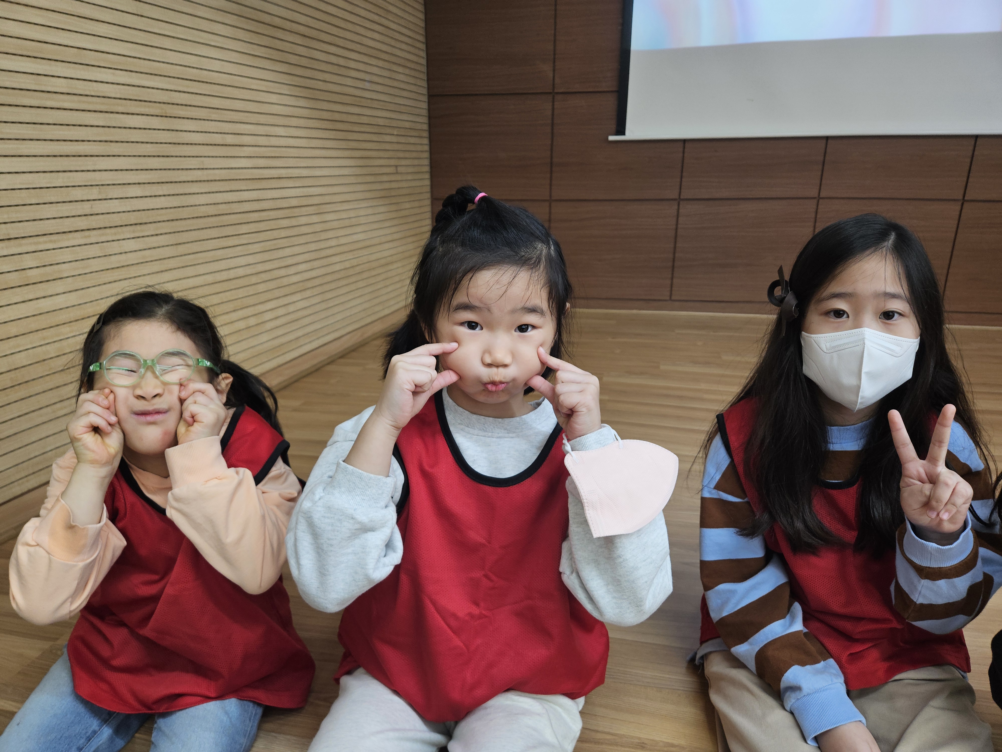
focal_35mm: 23
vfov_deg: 58.9
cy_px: 376
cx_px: 501
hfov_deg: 73.9
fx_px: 666
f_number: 1.8
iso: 100
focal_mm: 5.4
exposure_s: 1/120
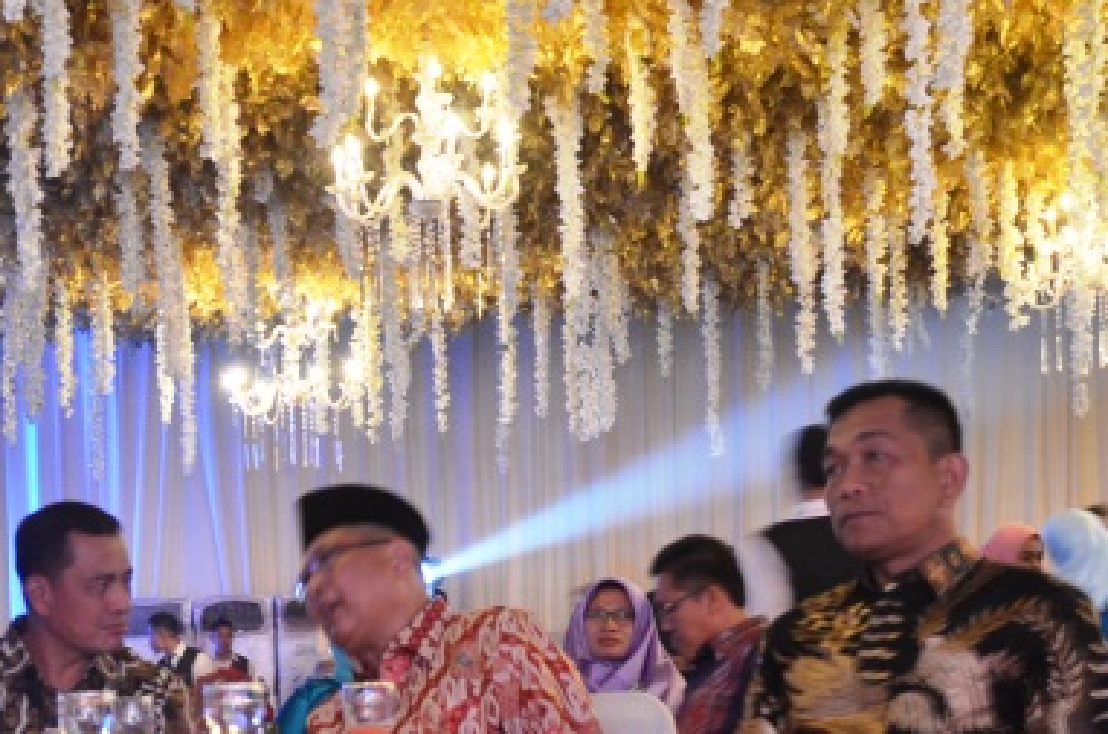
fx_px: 2590
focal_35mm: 84
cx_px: 23
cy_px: 812
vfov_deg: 15.7
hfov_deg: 23.2
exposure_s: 1/4
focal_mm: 21
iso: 400
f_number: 4
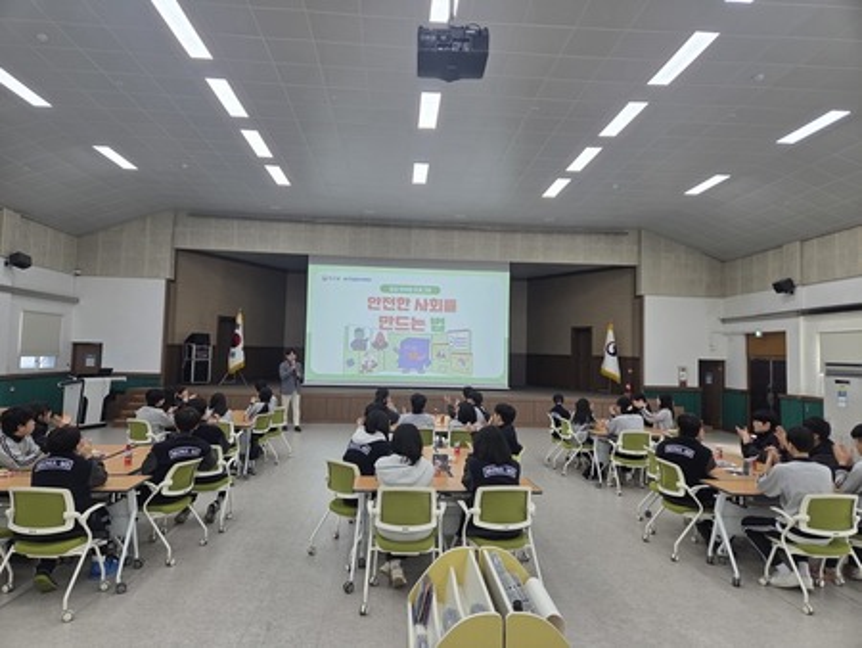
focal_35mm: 23
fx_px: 573
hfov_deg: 73.9
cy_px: 324
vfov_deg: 58.9
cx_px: 431
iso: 50
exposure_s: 1/60
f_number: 1.8
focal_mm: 5.4
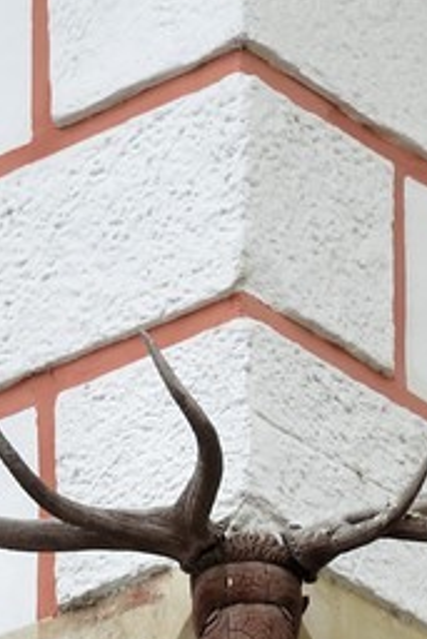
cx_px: -206
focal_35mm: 438
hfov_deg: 3.1
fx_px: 7782
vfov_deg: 4.5
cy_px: 1877
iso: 200
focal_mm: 70
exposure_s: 1/125
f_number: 10
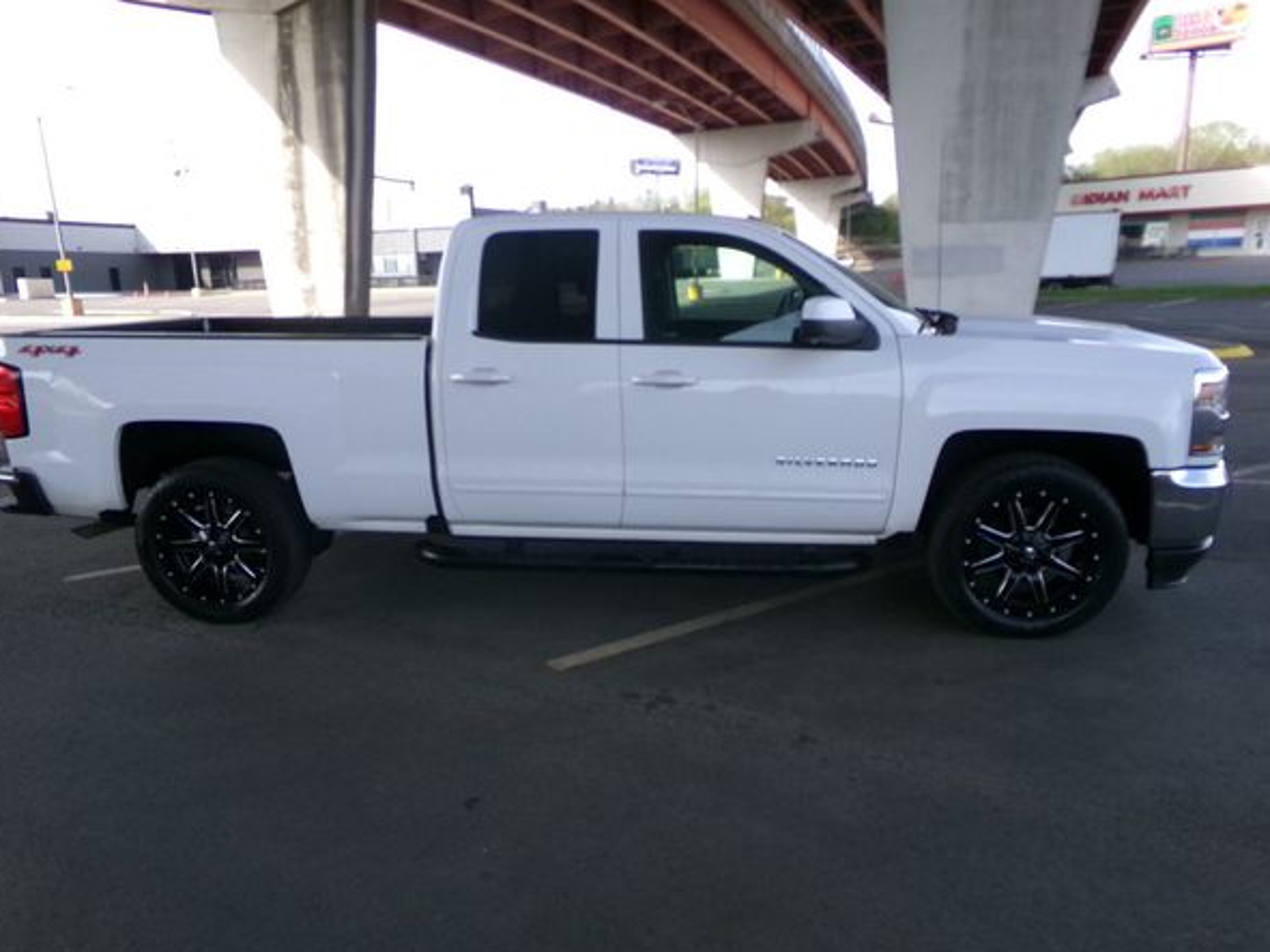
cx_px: 638
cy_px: 514
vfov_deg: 53.0
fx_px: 954
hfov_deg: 67.3
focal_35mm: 26
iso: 229
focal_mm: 4.3
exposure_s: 1/60
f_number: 11.07
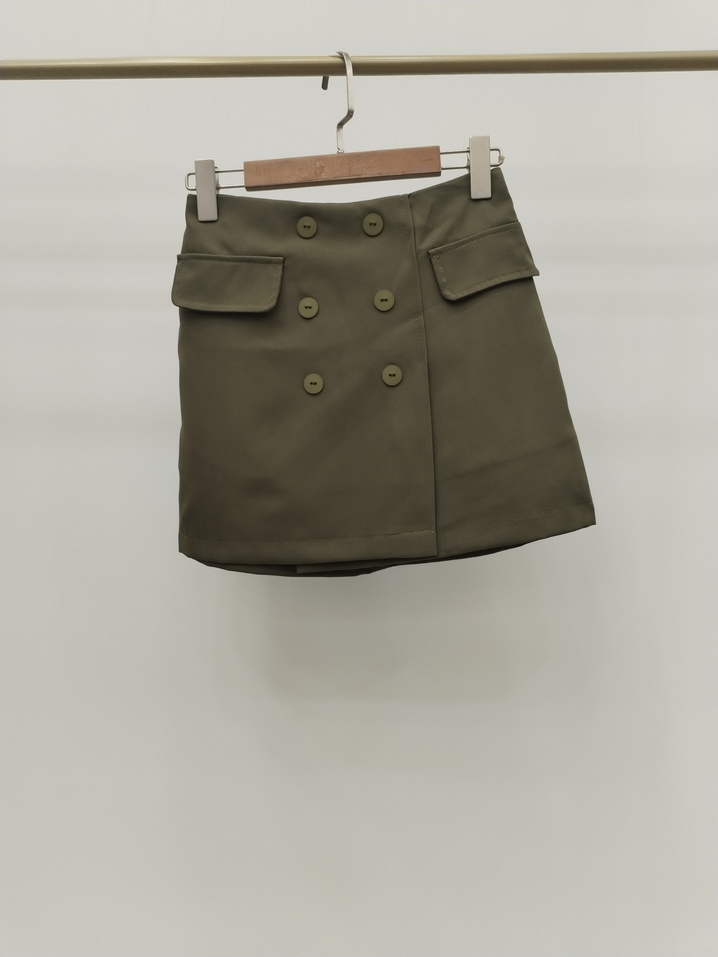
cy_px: 478
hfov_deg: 48.2
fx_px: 802
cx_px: 359
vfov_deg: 61.7
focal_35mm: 29
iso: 242
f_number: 1.8
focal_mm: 4.75
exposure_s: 1/120
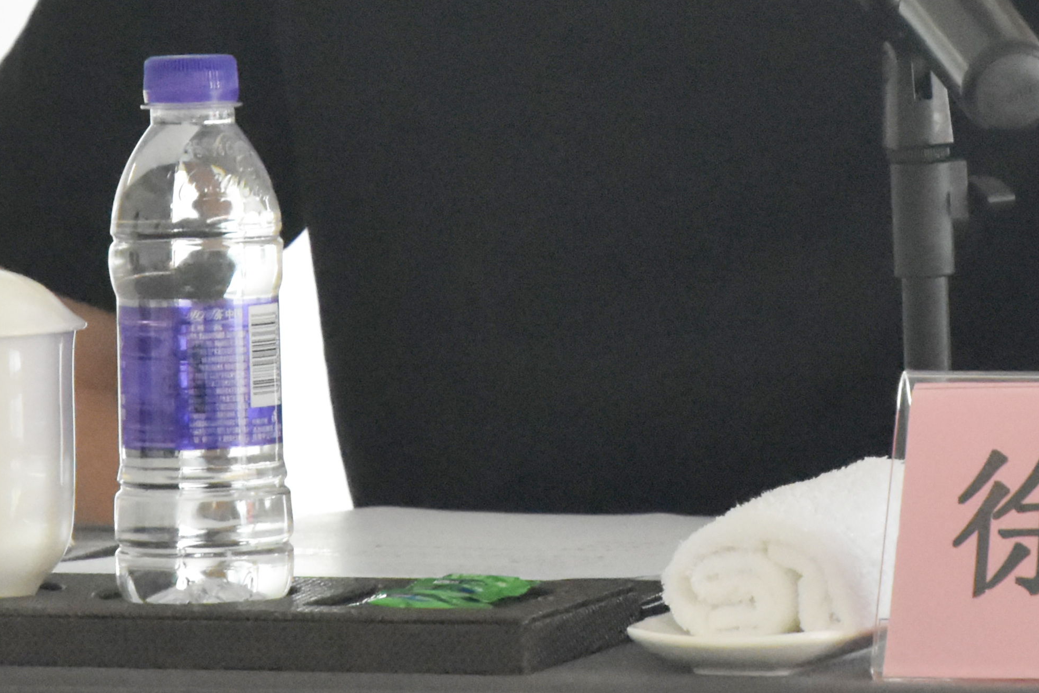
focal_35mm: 388
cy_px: -260
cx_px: 688
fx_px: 11183
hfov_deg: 5.3
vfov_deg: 3.5
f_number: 7.1
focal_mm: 85
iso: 6400
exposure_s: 1/200
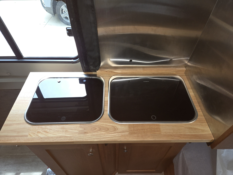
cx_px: 116
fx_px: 155
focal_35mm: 23
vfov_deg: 58.9
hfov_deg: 73.9
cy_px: 88
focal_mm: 5.4
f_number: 1.8
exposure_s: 1/40
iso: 100
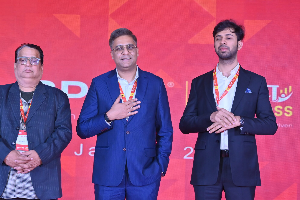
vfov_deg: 21.9
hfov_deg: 32.3
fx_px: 517
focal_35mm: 62
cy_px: 107
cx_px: 121
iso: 1000
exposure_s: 1/200
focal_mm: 48
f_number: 5.6
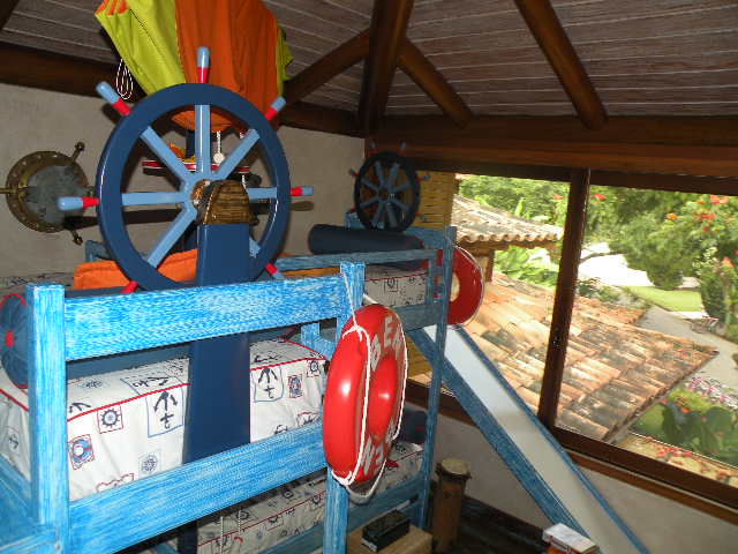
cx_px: 369
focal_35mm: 27
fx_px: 576
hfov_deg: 65.3
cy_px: 277
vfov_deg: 51.4
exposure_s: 1/61
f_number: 2.8
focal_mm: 4.7
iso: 64
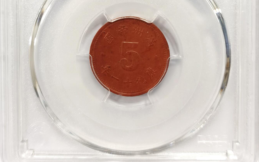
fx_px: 543
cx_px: 129
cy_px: 6
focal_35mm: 77
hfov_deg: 26.8
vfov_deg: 16.6
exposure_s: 1/100
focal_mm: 5.56
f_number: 16
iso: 160
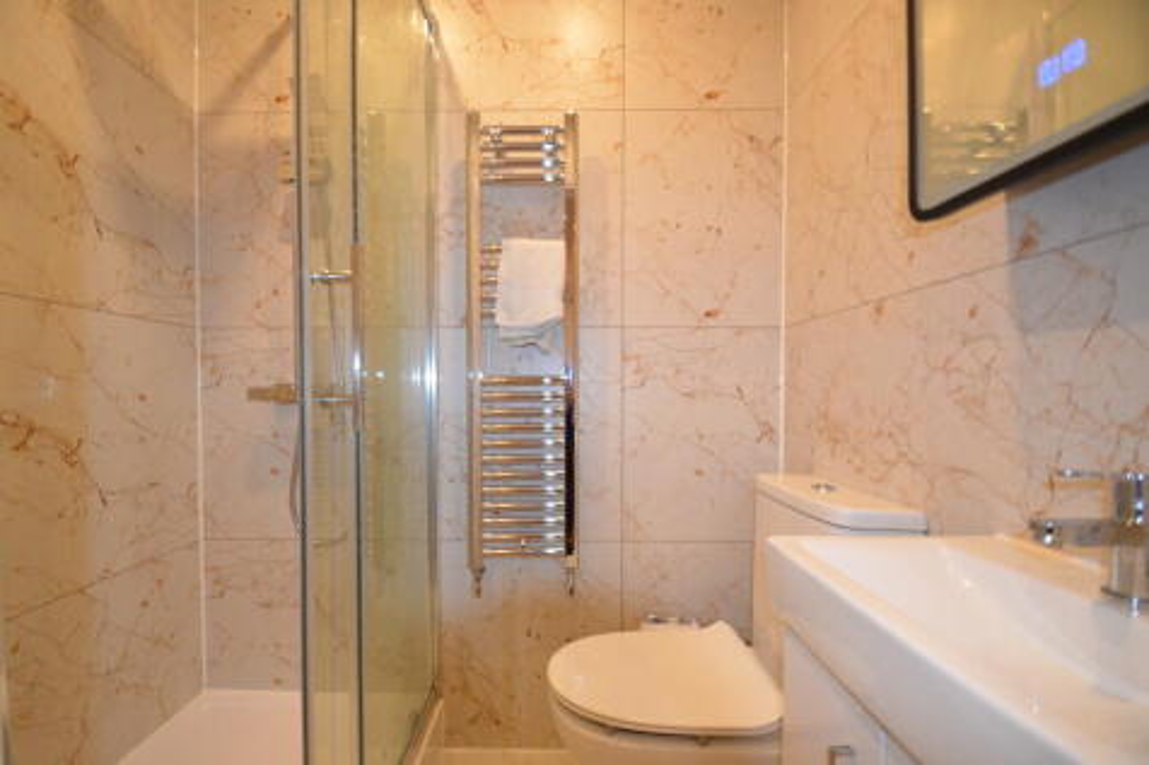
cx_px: 574
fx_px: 479
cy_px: 382
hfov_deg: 100.4
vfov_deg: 77.3
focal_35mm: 15
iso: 720
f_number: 3.5
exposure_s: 1/60
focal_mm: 10
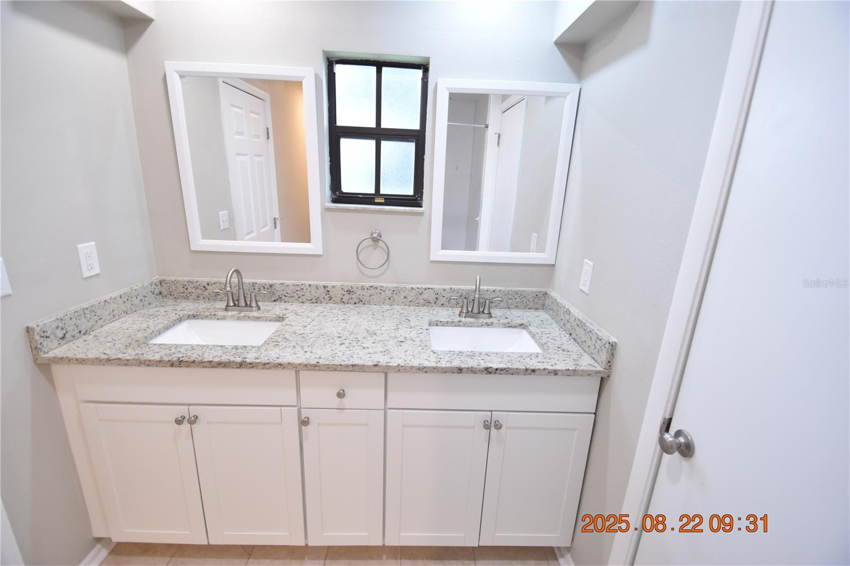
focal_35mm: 15
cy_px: 283
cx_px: 425
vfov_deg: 77.3
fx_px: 354
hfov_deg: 100.4
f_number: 3.5
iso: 800
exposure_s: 1/60
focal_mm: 10
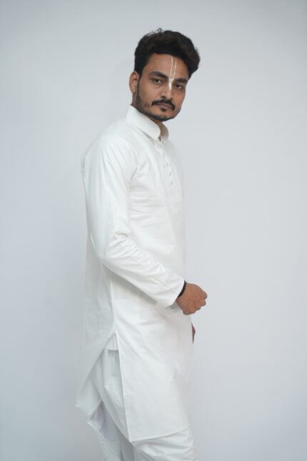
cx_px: 154
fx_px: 819
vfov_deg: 31.4
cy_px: 230
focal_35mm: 64
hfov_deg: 21.2
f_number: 4
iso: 640
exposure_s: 1/100
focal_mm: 64
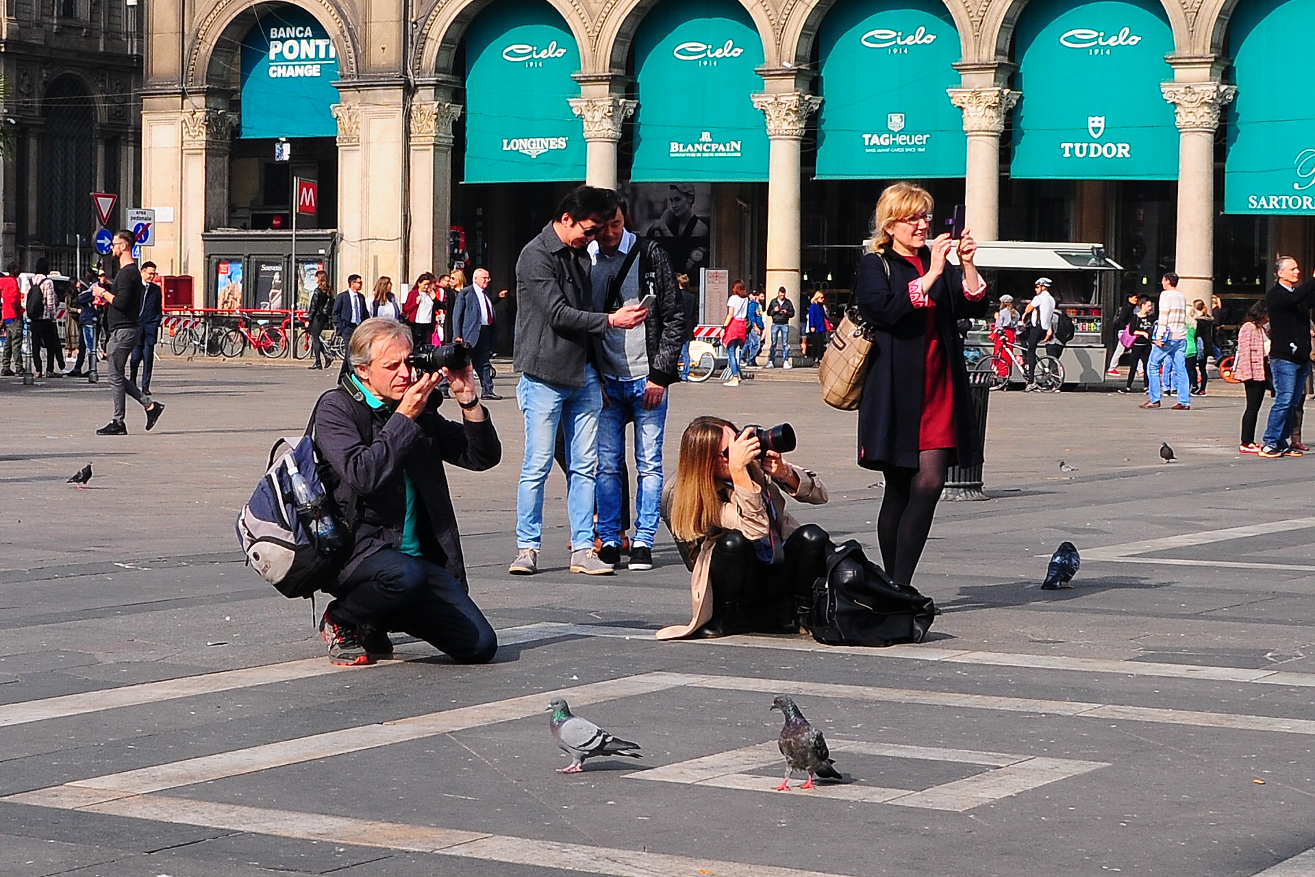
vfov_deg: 36.9
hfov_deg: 53.1
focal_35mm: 36
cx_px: 658
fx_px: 1315
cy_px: 438
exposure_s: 1/250
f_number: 11
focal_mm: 24
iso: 250
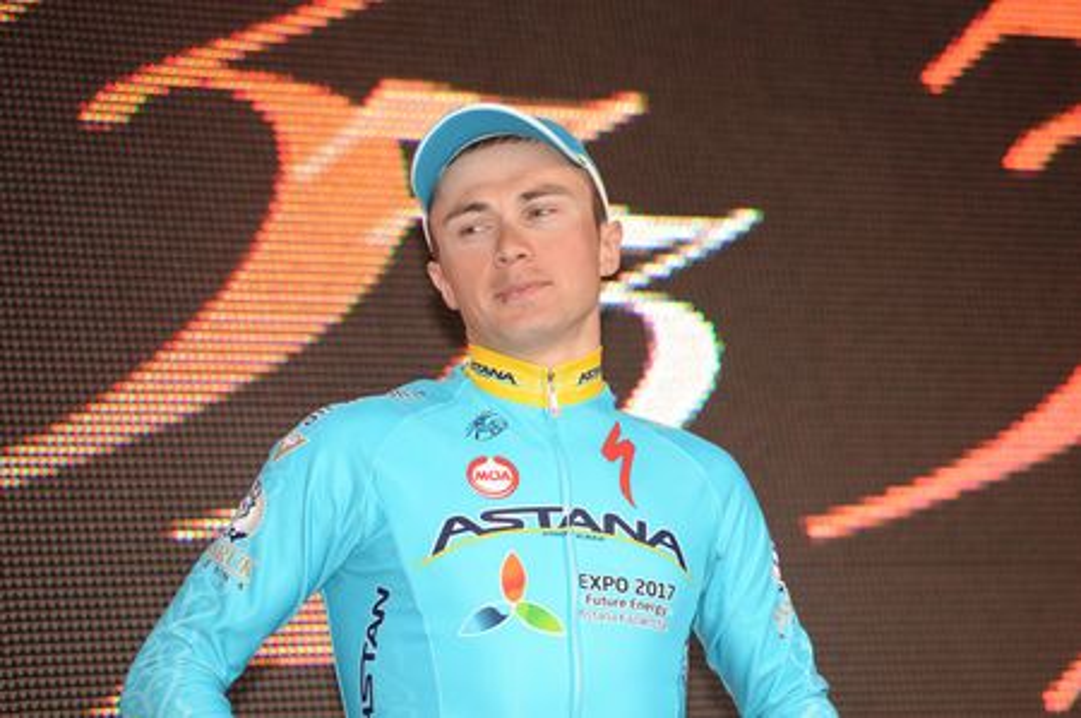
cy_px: 359
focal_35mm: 180
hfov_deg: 11.4
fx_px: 5399
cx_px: 540
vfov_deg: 7.6
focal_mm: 180
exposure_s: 1/250
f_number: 3.5
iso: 200
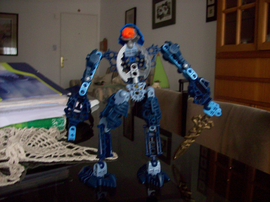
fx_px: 281
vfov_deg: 39.7
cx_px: 135
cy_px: 101
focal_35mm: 36
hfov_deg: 51.4
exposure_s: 1/11.3
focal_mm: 6
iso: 160
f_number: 2.7
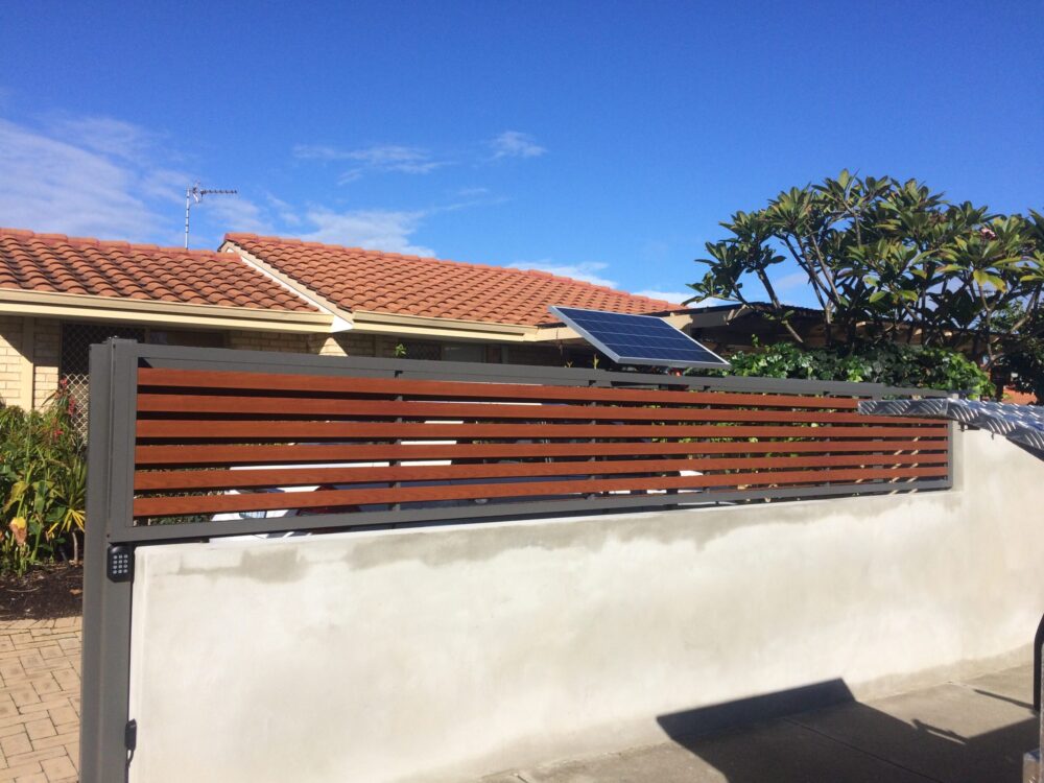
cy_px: 392
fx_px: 875
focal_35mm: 29
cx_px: 522
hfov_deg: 61.7
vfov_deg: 48.2
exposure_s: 1/3425
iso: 32
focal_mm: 4.15
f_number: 2.2
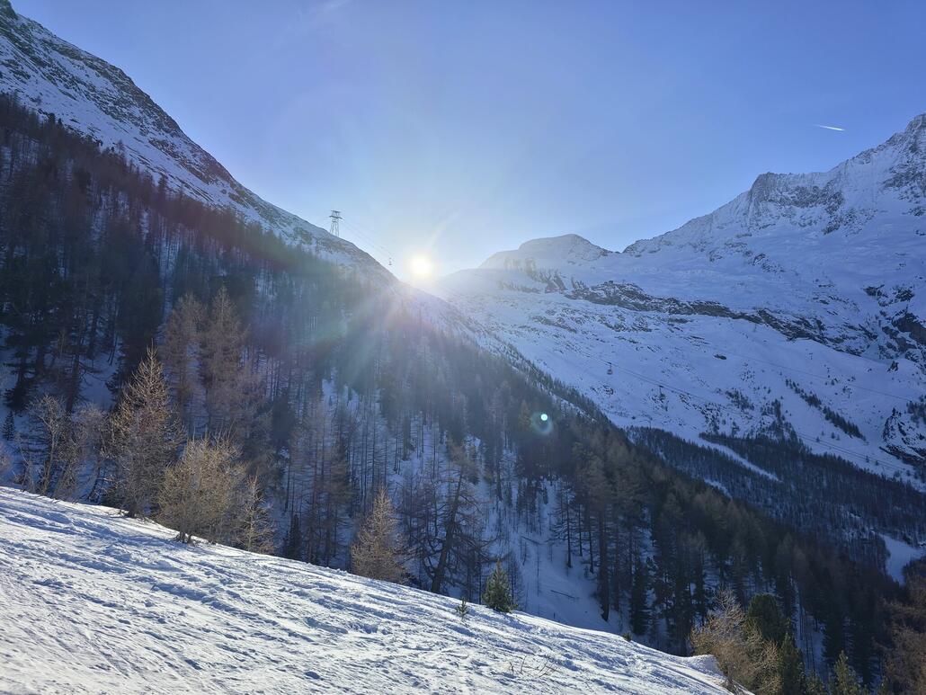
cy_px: 348
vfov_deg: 58.9
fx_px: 615
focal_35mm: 23
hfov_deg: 73.9
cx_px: 463
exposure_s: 1/1027
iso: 12
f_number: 1.7
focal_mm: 6.3
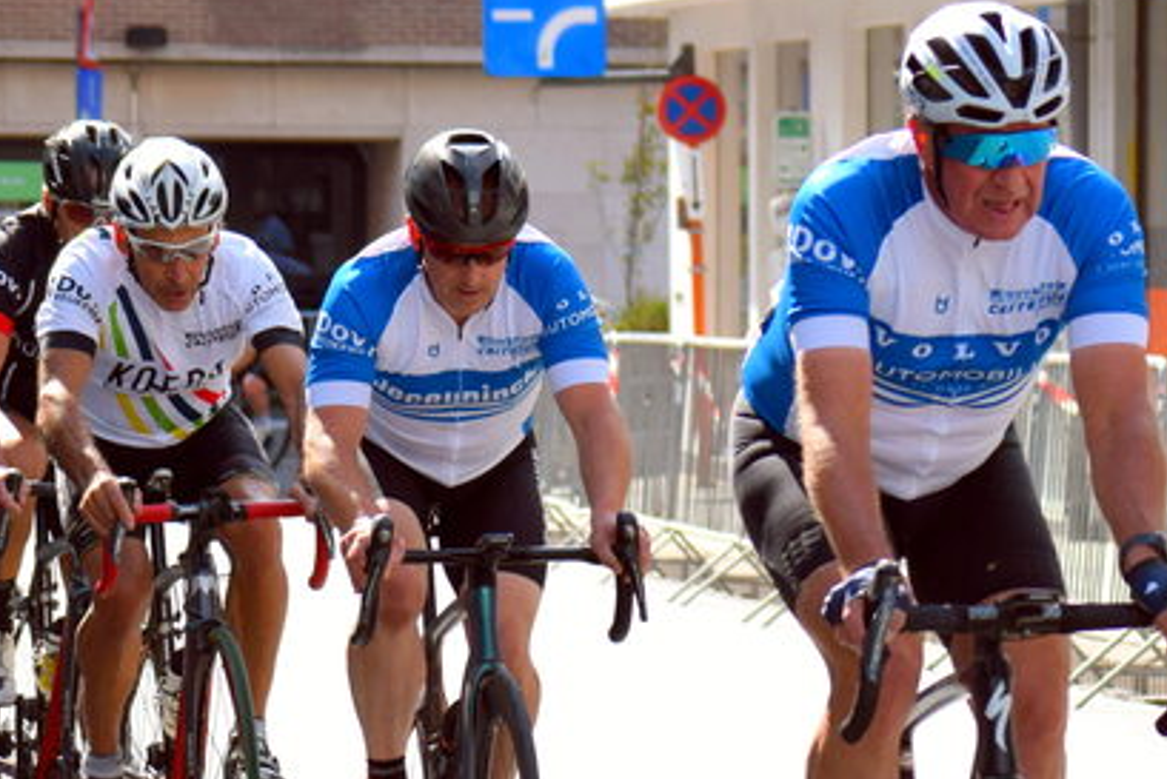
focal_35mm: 220
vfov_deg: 6.2
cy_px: 554
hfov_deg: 9.4
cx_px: 608
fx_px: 7134
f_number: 6.3
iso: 400
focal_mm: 100
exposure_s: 1/1600
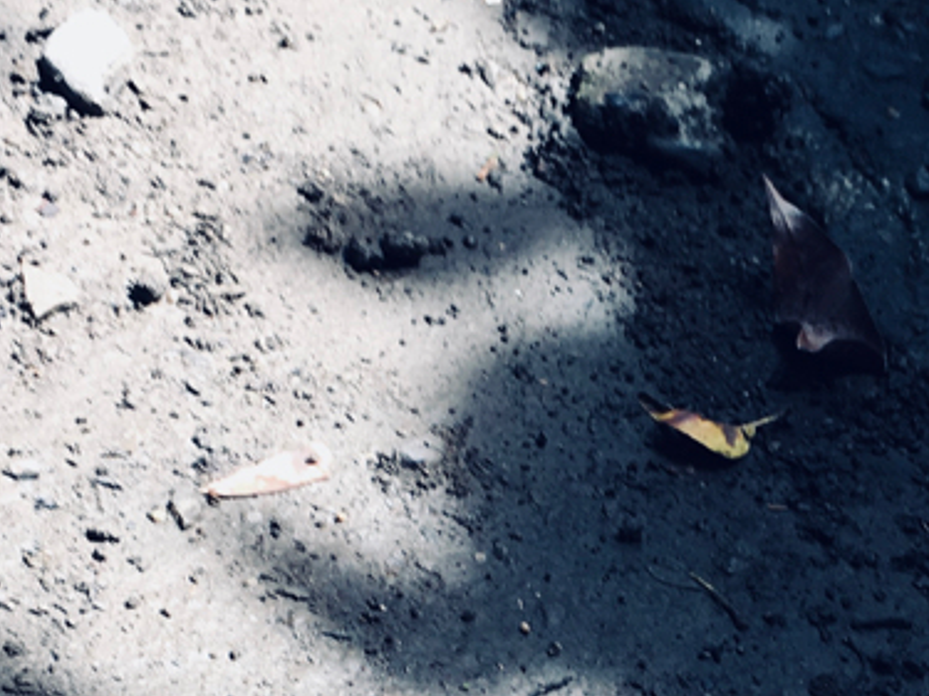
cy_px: 721
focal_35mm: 99
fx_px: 2656
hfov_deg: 19.5
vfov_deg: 14.7
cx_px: 815
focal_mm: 4.15
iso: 25
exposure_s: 1/120
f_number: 2.2
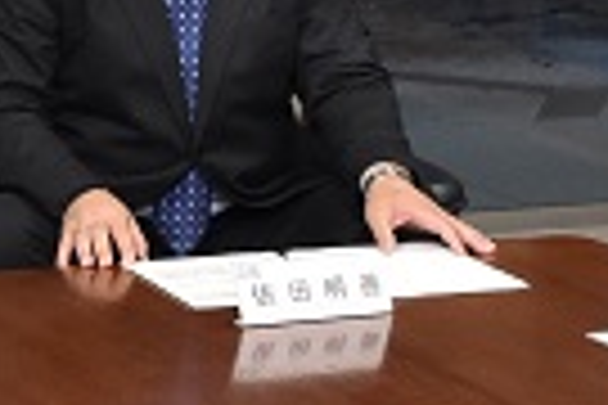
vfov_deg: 5.5
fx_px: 4205
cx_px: 297
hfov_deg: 8.3
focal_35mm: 249
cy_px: 32
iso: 1600
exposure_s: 1/60
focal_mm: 30
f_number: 8
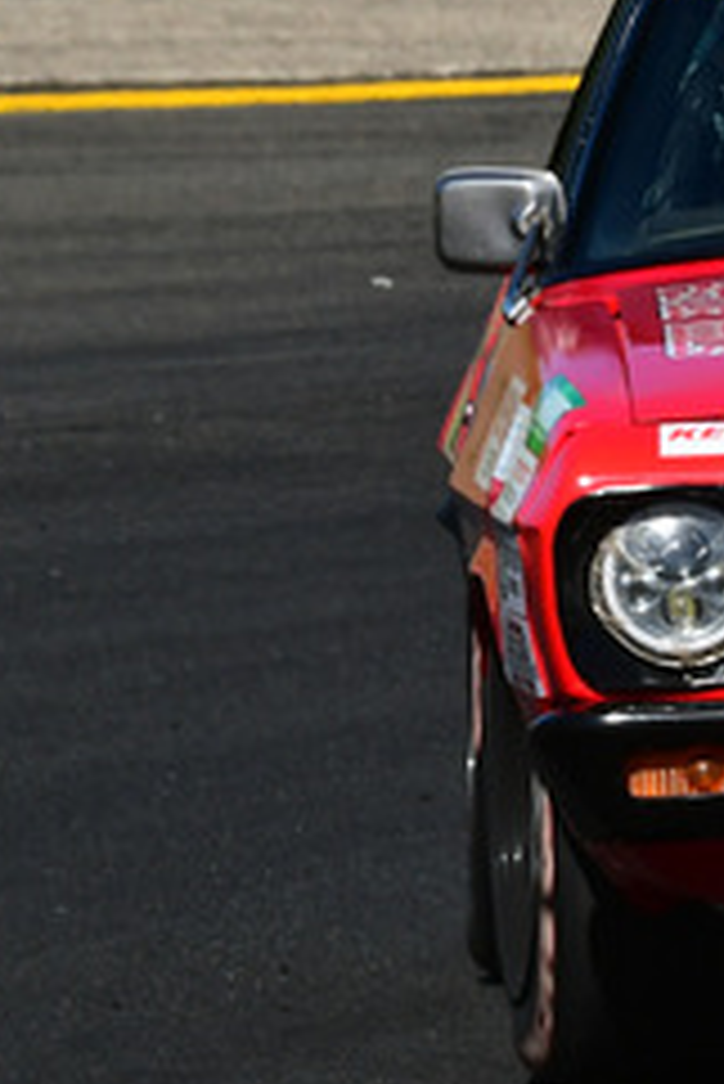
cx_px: 1300
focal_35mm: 1741
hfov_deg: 0.8
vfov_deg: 1.2
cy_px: 270
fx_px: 52441
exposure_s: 1/640
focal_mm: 350
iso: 400
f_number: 13
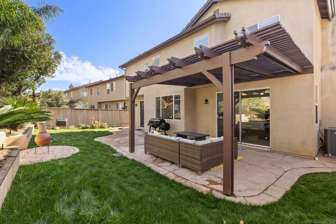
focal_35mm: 16
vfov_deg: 73.8
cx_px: 168
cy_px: 112
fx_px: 149
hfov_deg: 96.7
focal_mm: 16
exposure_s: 1/200
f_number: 8
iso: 500
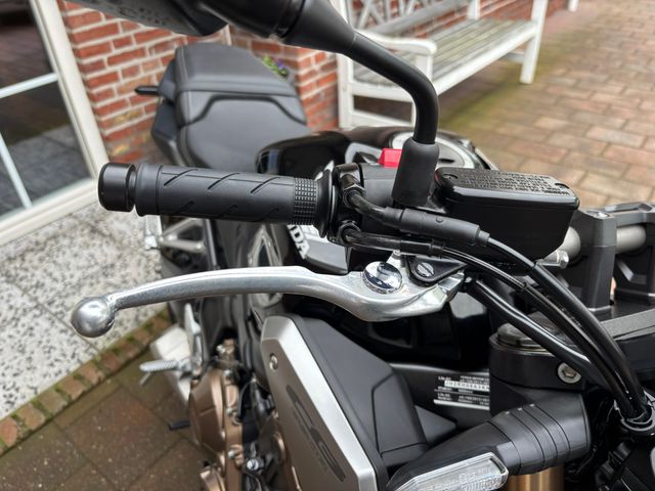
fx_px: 492
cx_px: 328
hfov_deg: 67.3
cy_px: 246
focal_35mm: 26
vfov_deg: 53.1
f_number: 1.6
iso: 40
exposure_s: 1/206
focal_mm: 5.96
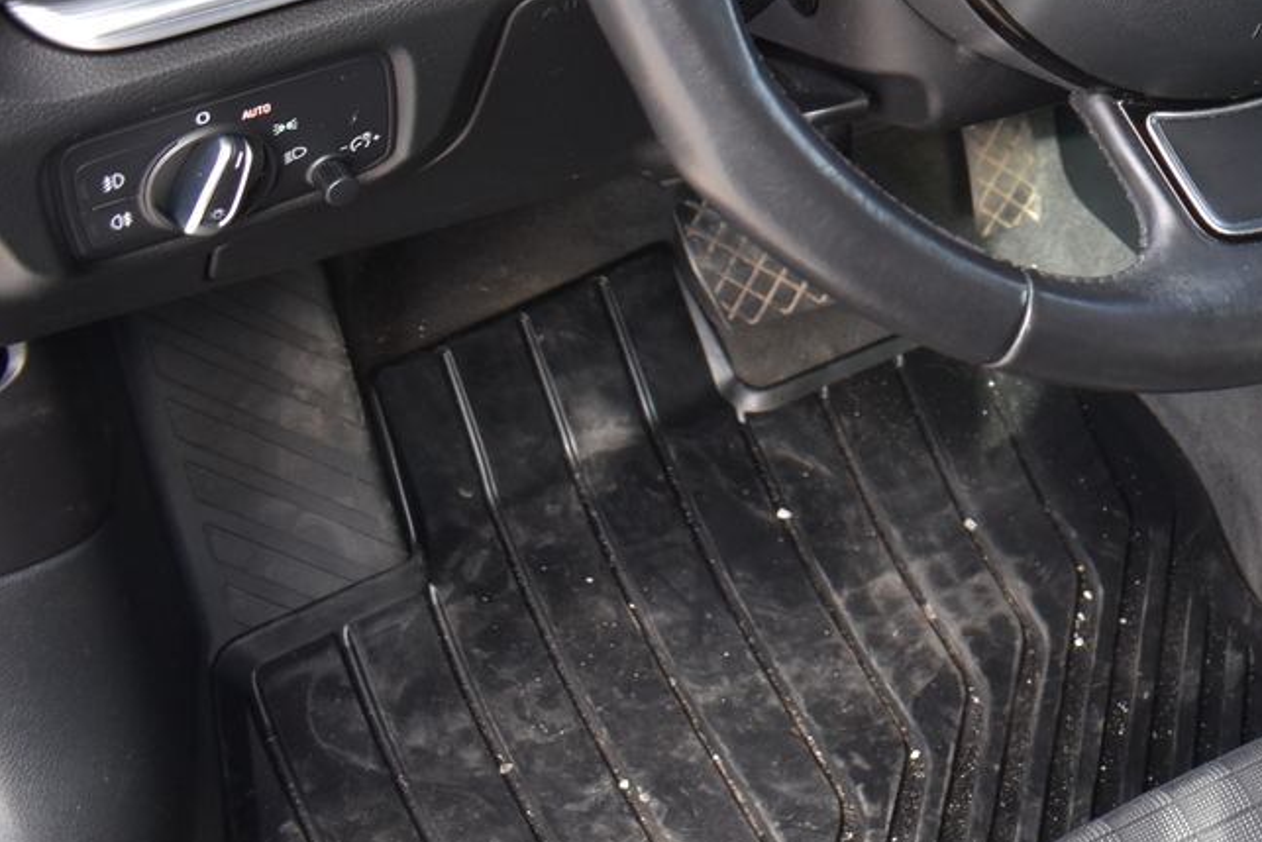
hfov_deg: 26.5
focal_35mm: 68
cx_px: 1494
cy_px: 94
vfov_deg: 19.7
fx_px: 2384
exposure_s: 1/125
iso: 400
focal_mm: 18
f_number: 5.6
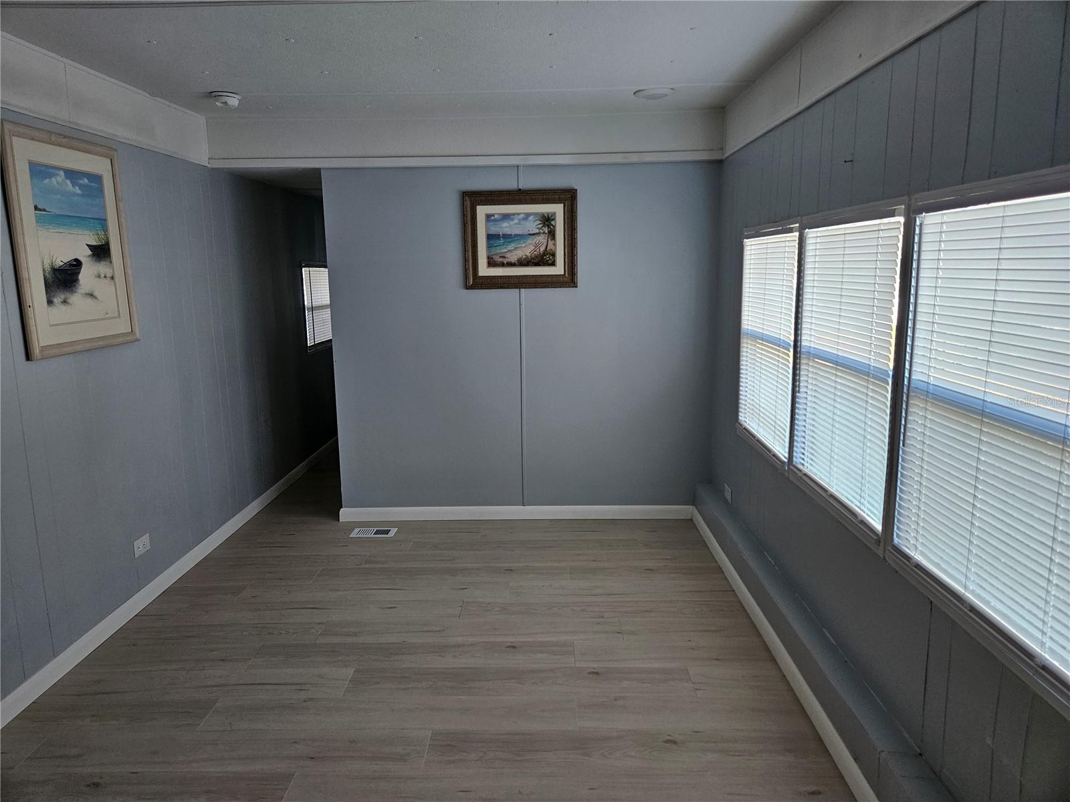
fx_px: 711
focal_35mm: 23
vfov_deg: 58.9
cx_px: 535
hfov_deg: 73.9
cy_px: 401
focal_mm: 5.4
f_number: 1.8
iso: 160
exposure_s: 1/180
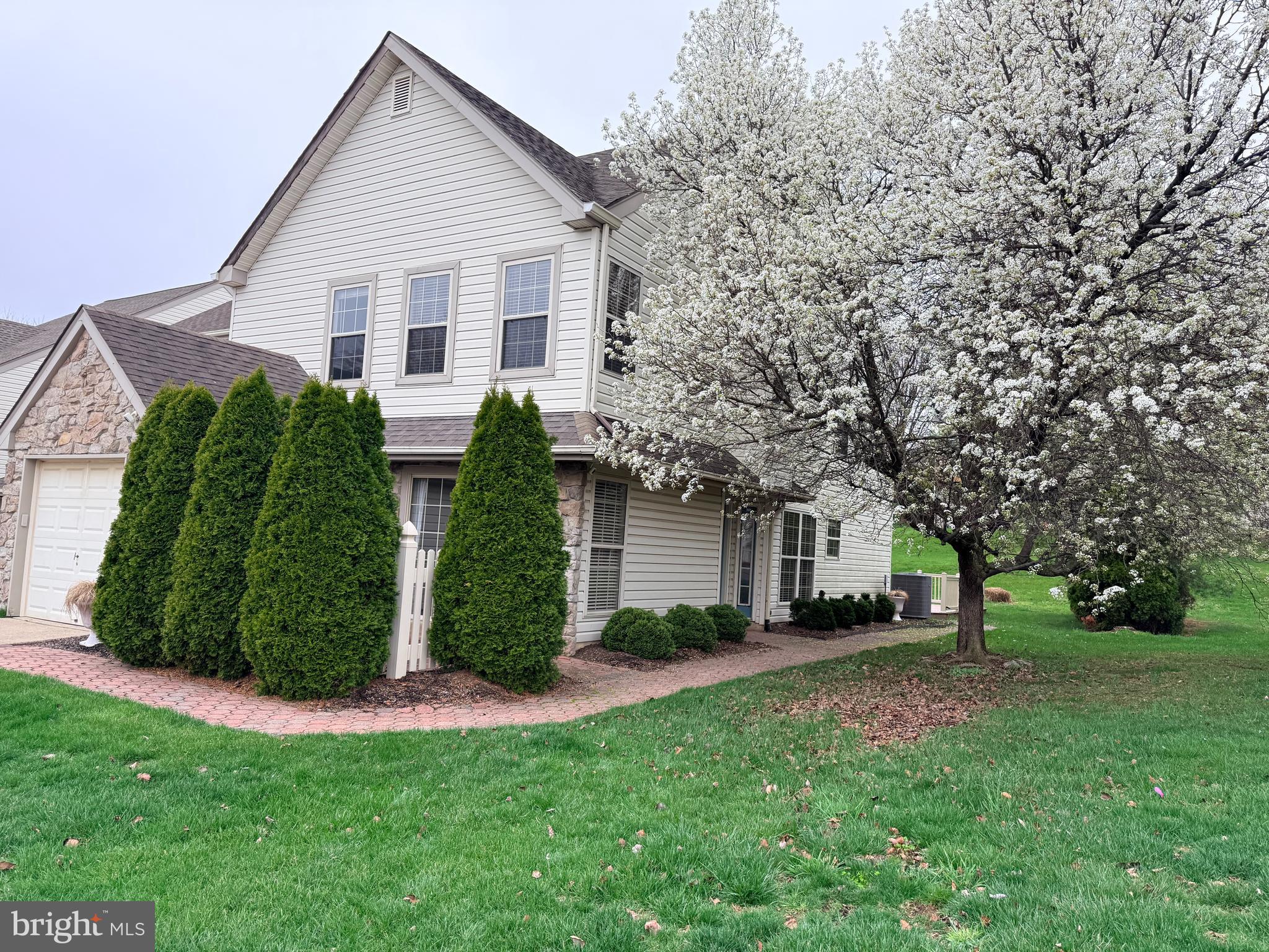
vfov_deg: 56.8
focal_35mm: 24
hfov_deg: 71.6
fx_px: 880
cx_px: 634
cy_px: 476
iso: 100
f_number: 1.78
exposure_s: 1/788
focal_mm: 6.76
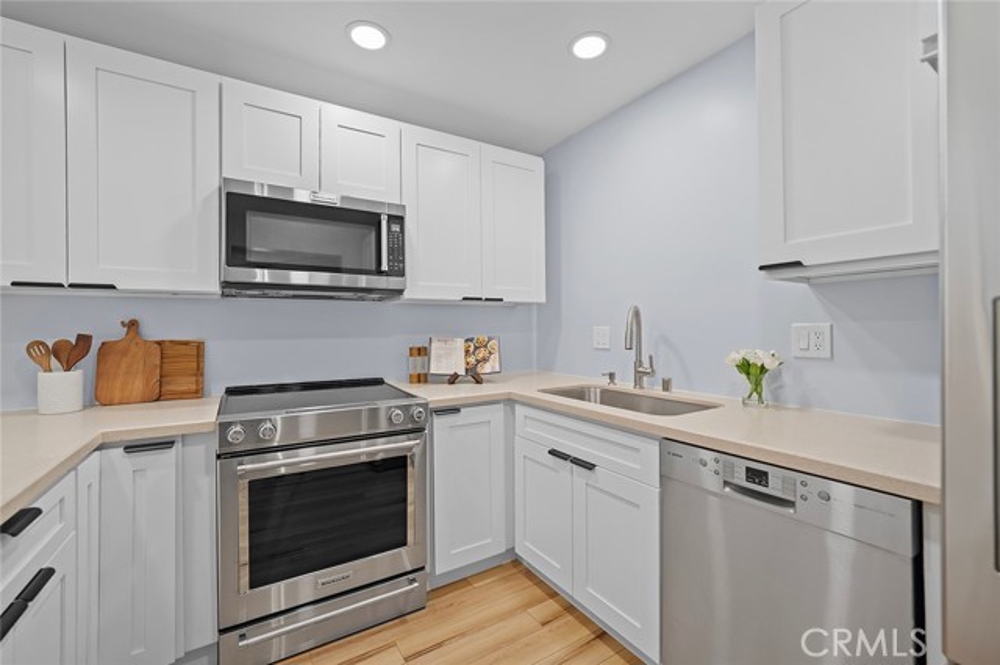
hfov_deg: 100.4
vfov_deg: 77.3
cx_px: 500
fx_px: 416
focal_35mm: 15
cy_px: 332
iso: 400
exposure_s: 1/10
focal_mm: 15
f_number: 4
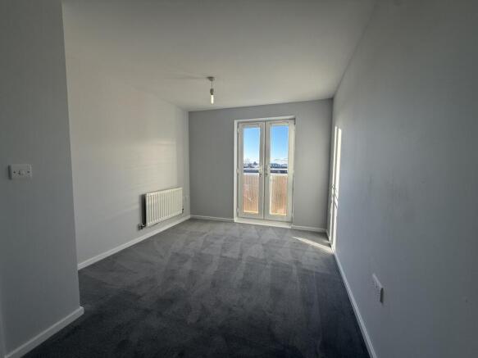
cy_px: 179
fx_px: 193
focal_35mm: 14
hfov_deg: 102.1
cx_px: 239
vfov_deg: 85.7
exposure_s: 1/168
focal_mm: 2.22
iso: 50
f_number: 2.2
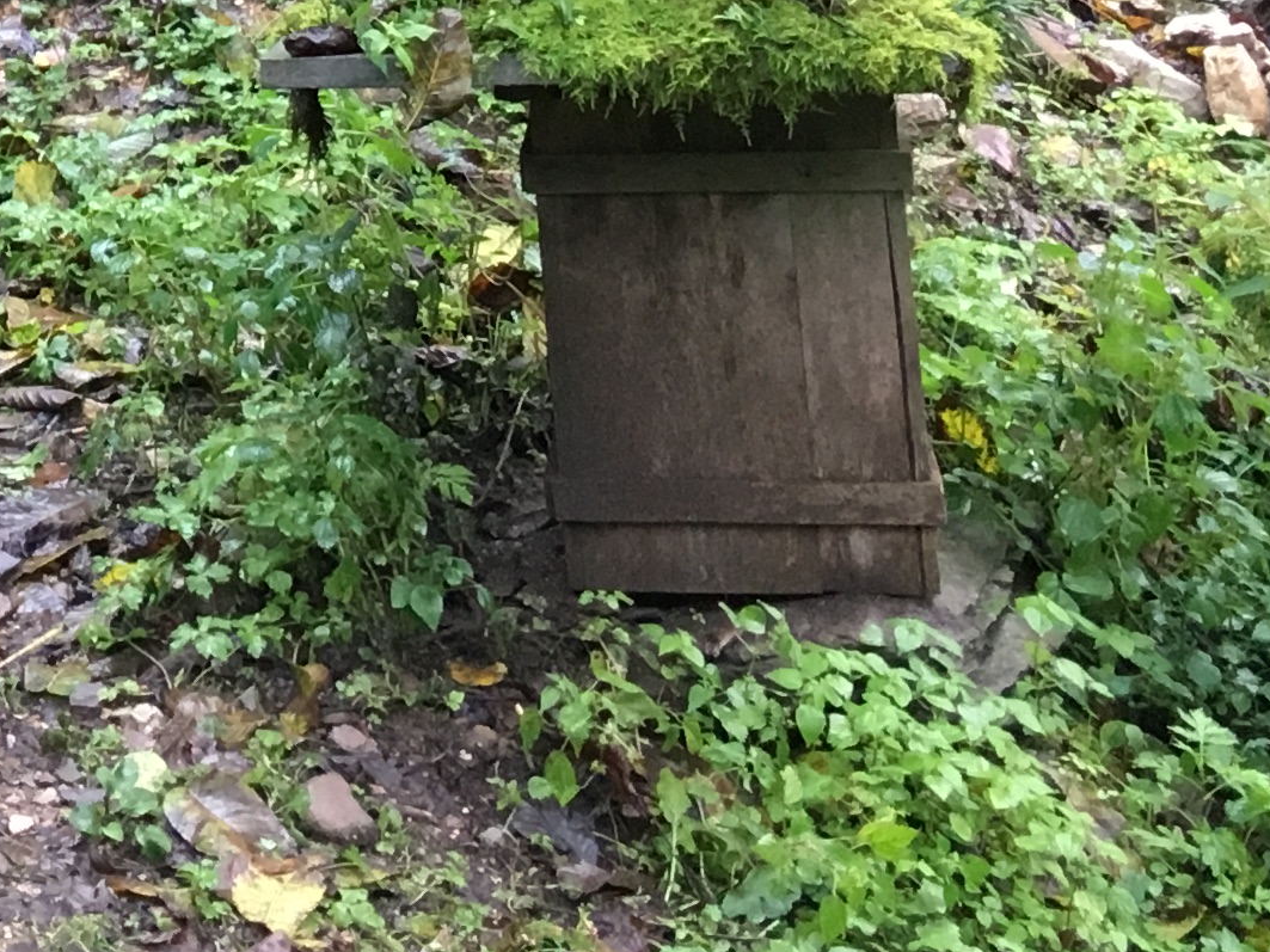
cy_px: -833
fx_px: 4035
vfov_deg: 12.2
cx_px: -467
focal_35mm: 110
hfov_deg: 16.7
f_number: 2.2
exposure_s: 1/33
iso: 125
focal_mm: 4.15
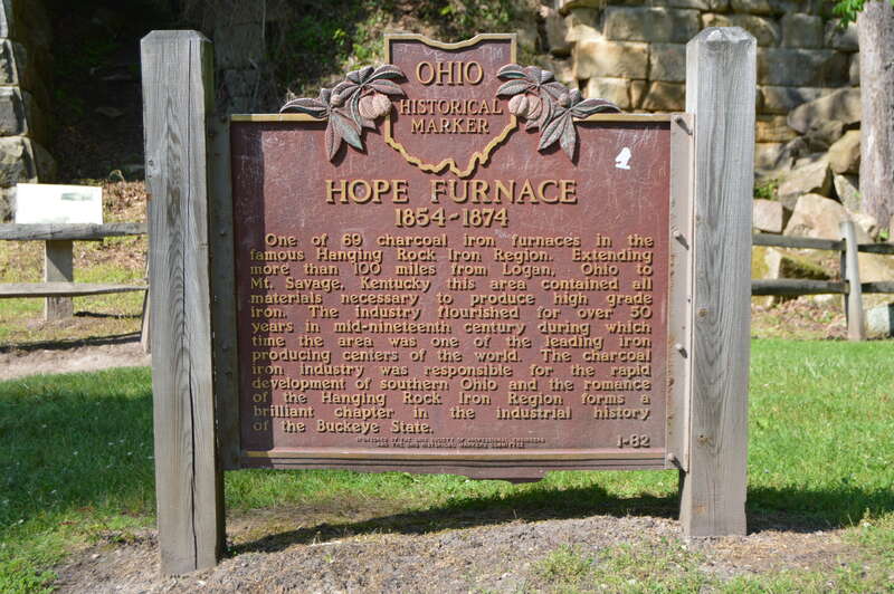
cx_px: 447
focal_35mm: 51
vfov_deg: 26.4
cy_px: 297
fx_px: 1265
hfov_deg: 38.9
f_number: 6.3
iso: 100
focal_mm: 34
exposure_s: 1/200
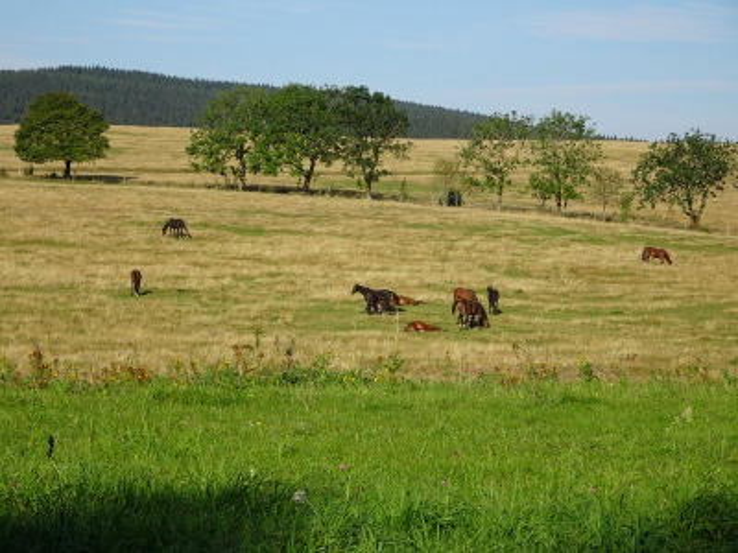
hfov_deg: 15.5
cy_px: 276
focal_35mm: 127
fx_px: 2708
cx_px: 369
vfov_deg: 11.7
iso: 80
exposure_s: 1/400
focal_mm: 21.66
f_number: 5.6
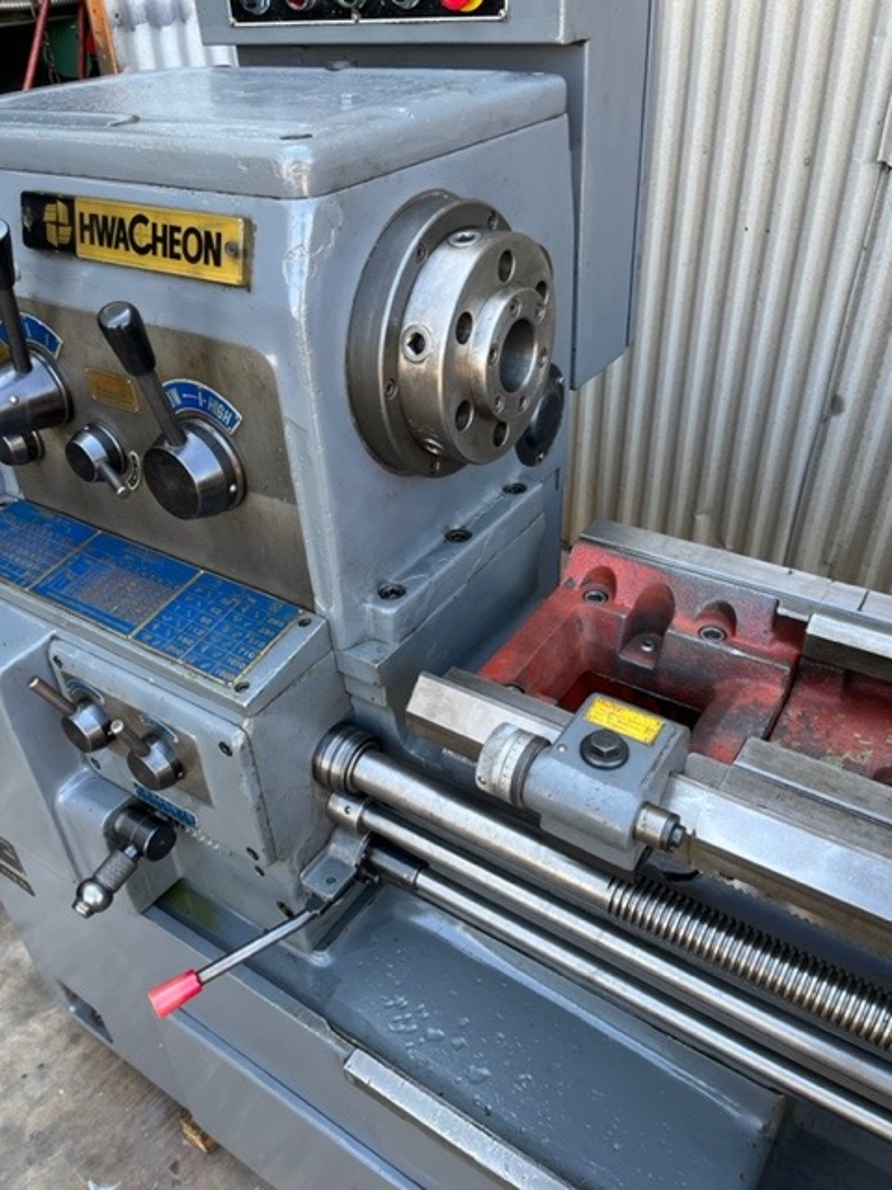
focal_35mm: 26
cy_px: 595
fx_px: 893
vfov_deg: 67.3
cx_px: 446
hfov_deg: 53.1
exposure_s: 1/122
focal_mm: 5.1
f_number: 1.6
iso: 40
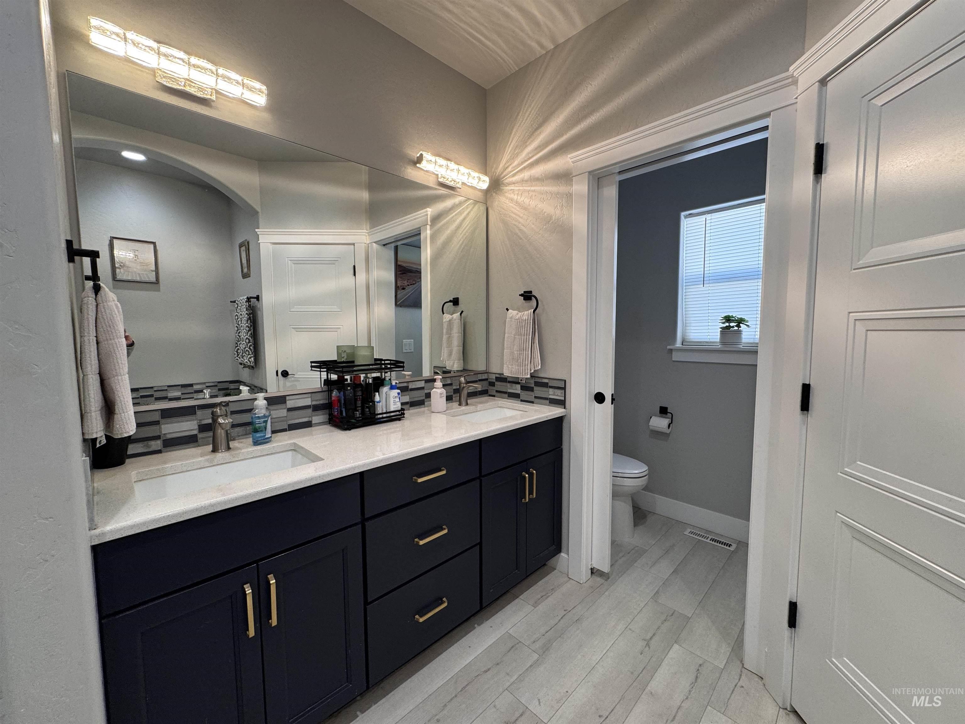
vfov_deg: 85.7
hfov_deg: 102.1
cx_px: 482
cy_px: 362
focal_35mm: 14
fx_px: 390
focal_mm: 2.22
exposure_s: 1/120
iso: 125
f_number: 2.2
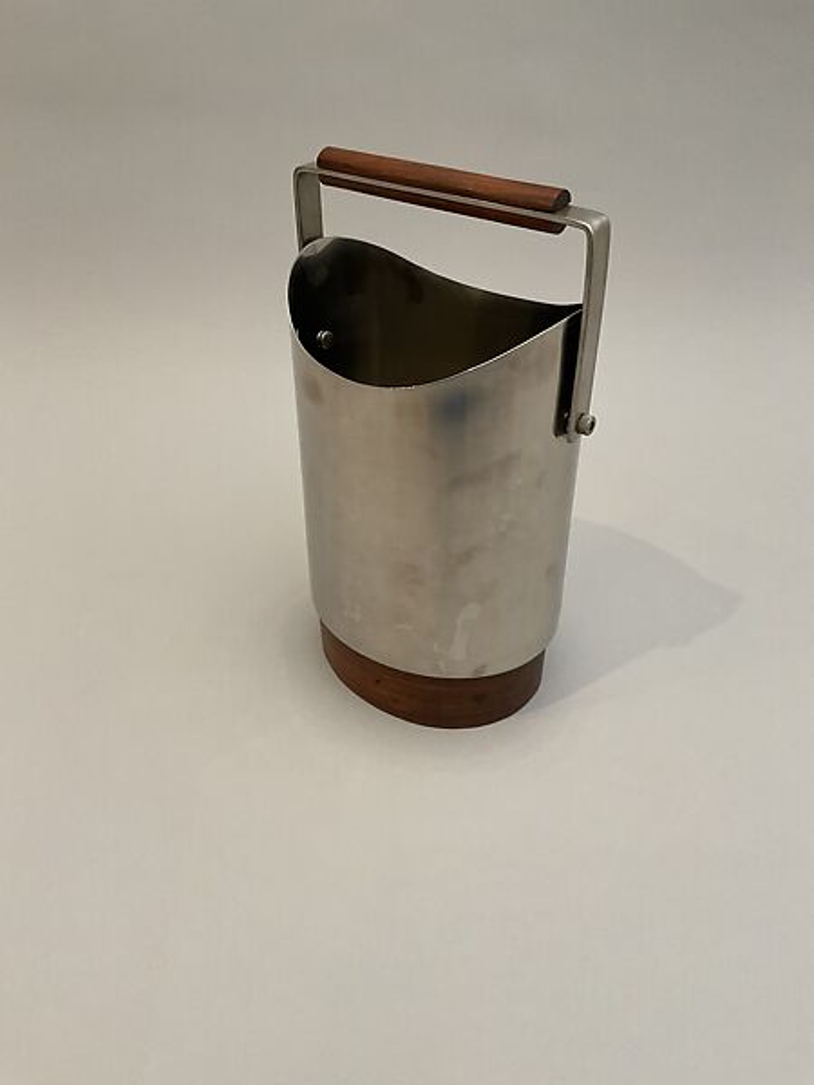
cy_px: 542
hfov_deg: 48.2
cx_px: 407
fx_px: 909
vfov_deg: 61.7
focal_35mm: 29
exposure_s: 1/60
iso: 160
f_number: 1.8
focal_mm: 3
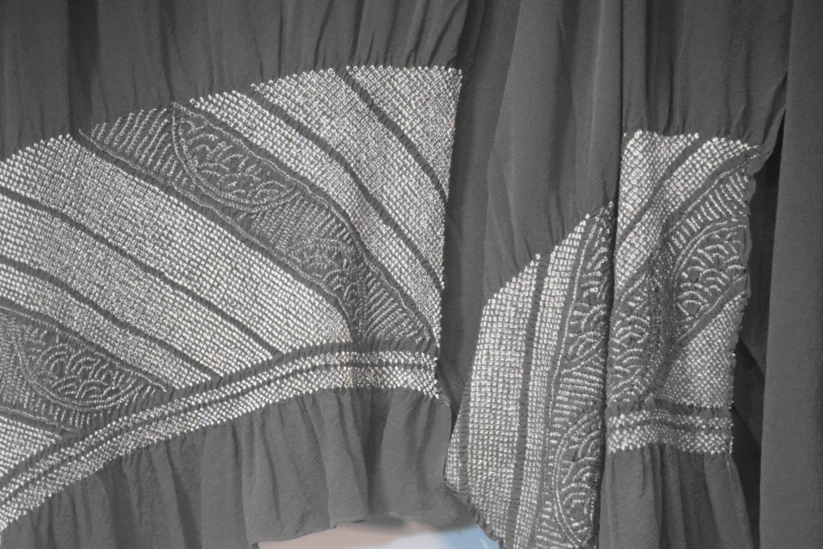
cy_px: 274
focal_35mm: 315
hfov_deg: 6.5
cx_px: 412
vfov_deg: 4.4
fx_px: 7202
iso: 8000
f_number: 6.3
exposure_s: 1/125
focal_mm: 210
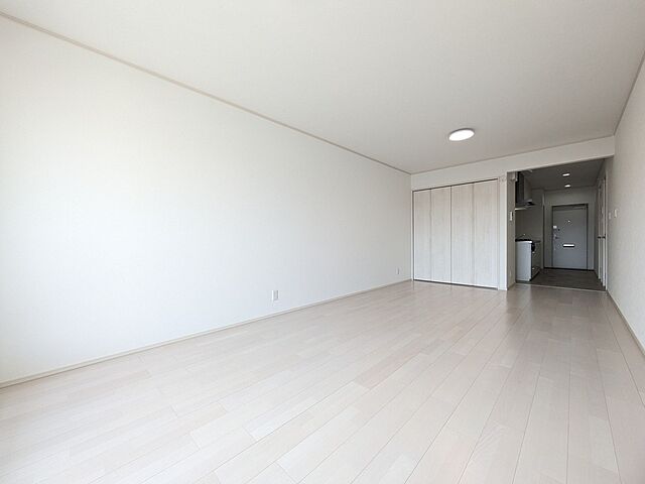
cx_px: 322
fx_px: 261
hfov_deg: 102.1
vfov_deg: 85.7
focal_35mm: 14
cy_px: 242
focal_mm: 1.83
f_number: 2.2
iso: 75
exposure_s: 1/120
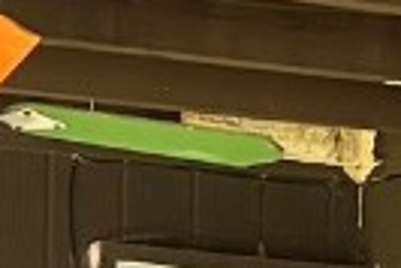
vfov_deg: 6.3
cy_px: 632
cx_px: 341
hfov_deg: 9.8
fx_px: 2319
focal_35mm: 208
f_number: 1.5
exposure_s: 1/62
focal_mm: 5.7
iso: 125
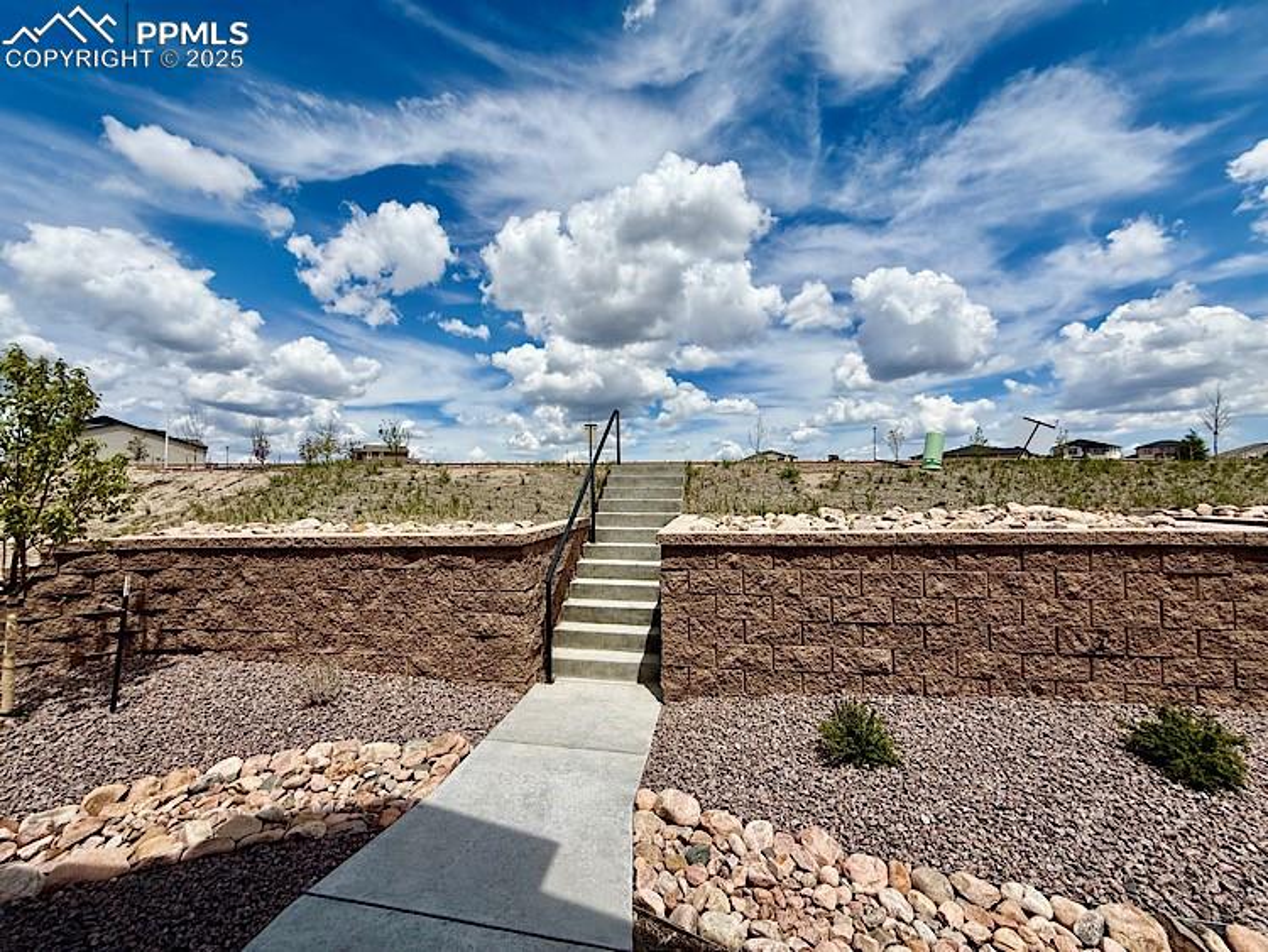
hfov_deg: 102.0
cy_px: 476
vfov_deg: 85.7
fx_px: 513
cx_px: 634
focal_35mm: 14
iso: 50
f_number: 2.2
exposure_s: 1/4425
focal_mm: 2.22
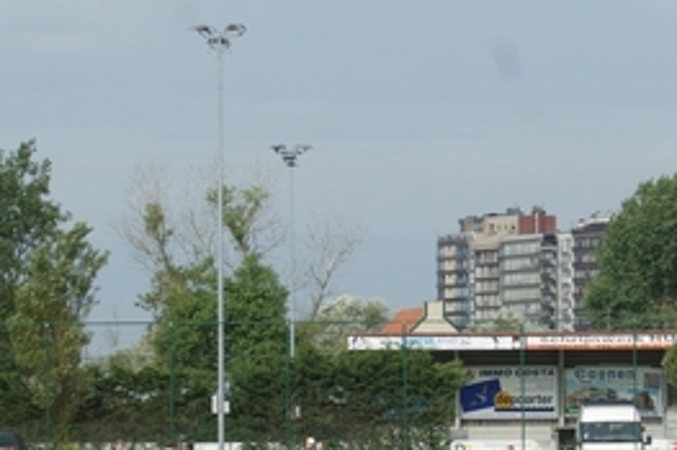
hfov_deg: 8.0
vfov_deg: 5.3
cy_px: 378
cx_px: 396
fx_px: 4833
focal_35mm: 257
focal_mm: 75
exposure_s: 1/160
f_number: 9
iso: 100
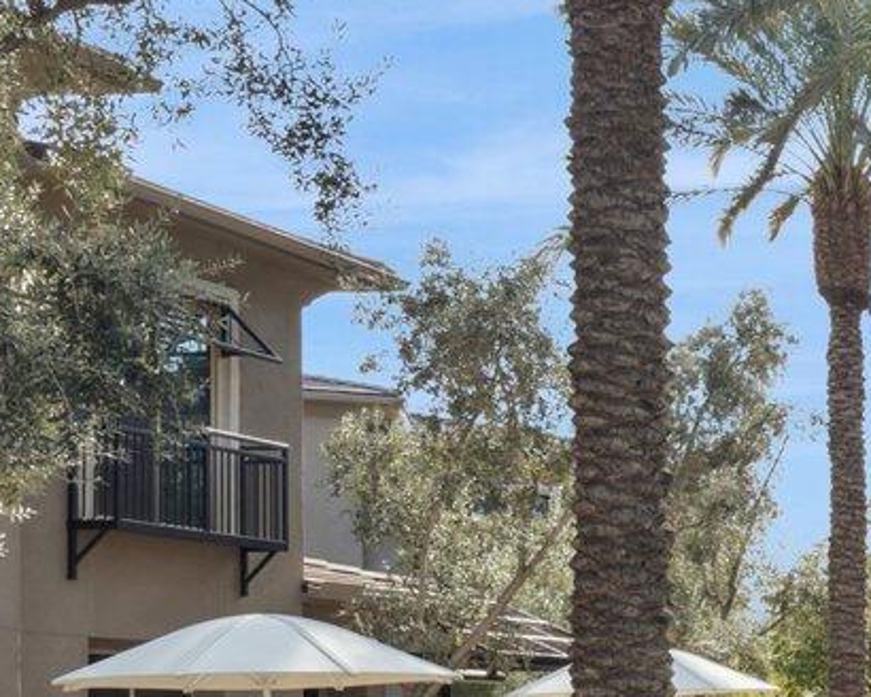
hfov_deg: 19.5
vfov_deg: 19.6
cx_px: 1540
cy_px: 755
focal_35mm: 75
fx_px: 1933
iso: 400
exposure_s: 1/1000
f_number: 8
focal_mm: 16
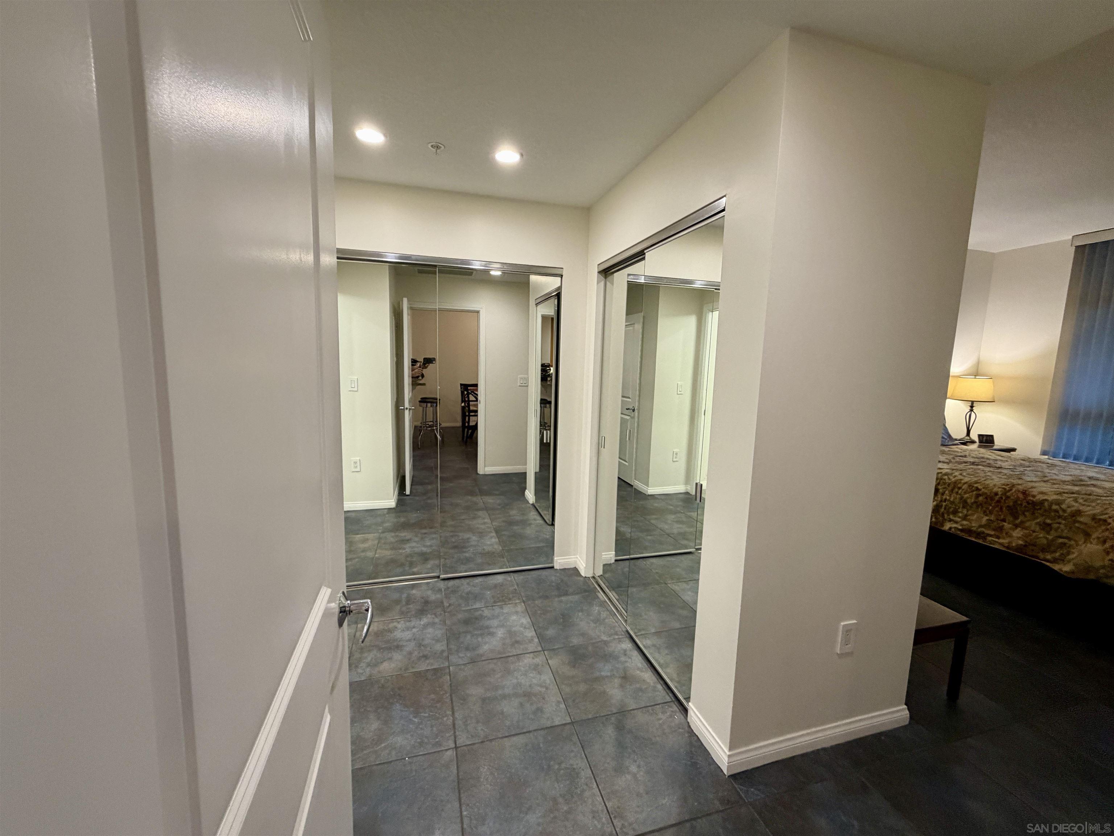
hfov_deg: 102.1
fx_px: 451
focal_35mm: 14
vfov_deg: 85.7
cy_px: 418
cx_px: 557
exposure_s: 1/60
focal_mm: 2.22
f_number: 2.2
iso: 250
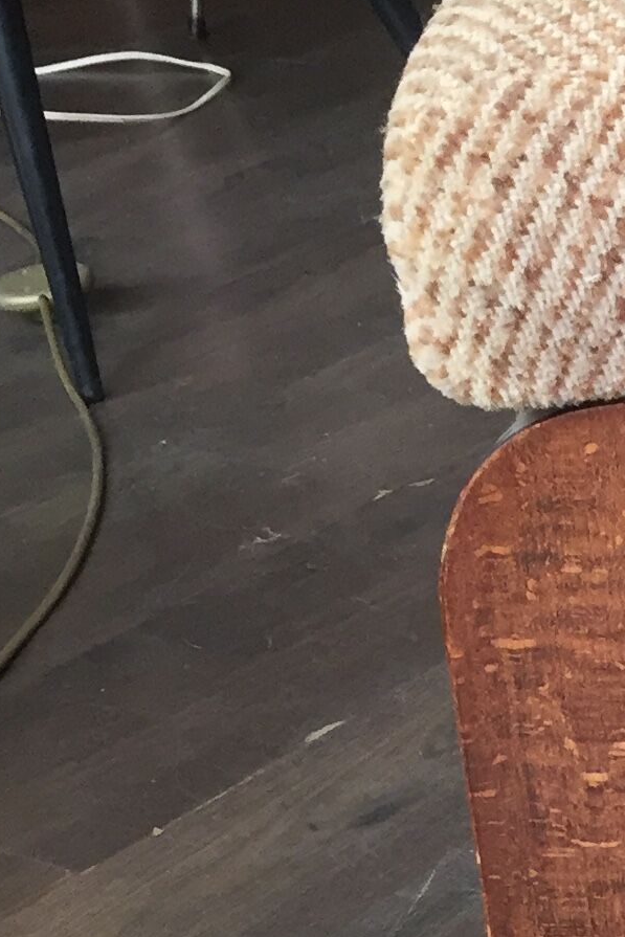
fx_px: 2863
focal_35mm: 110
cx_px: 1186
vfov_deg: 18.0
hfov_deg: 11.4
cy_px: 981
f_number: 2.2
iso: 50
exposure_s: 1/33
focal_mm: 4.15
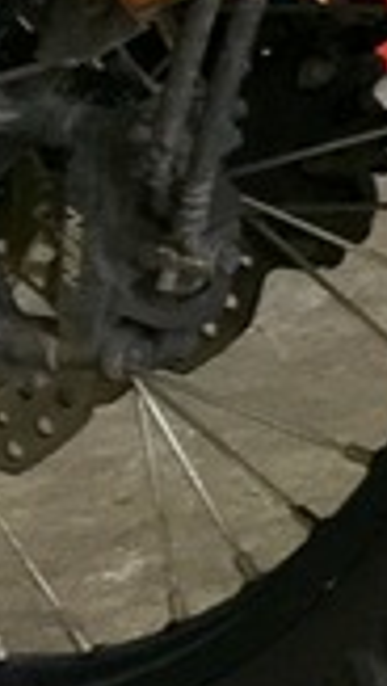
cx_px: 2057
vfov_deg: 10.3
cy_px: -534
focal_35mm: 198
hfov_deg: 4.9
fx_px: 3603
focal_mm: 4.15
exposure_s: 1/50
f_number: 2.2
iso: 32
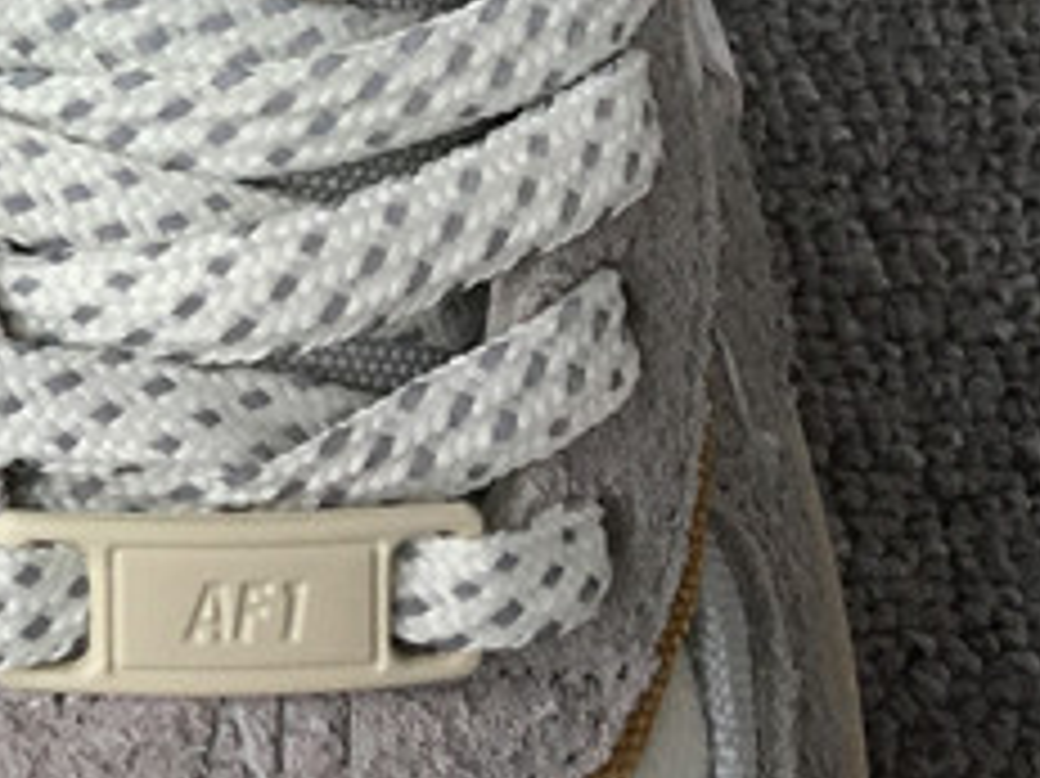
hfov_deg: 15.2
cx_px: -446
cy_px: -398
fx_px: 3633
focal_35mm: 121
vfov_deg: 11.7
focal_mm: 3.3
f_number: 2.4
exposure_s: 1/100
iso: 40
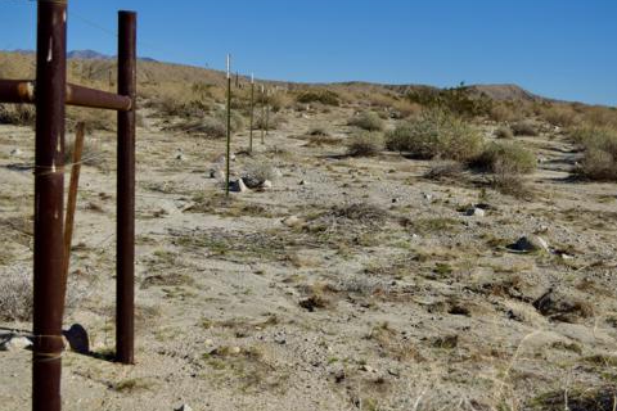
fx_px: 960
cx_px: 328
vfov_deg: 24.2
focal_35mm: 56
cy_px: 179
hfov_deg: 35.6
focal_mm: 28
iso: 200
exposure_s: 1/4000
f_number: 4.2
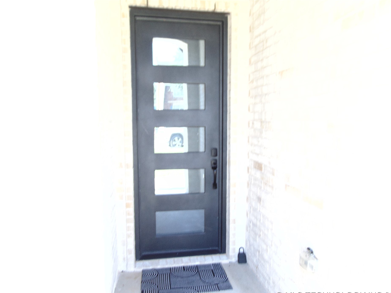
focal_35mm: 26
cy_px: 152
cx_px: 203
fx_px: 294
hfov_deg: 67.3
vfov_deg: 53.1
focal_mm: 4.5
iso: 80
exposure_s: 1/30
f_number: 3
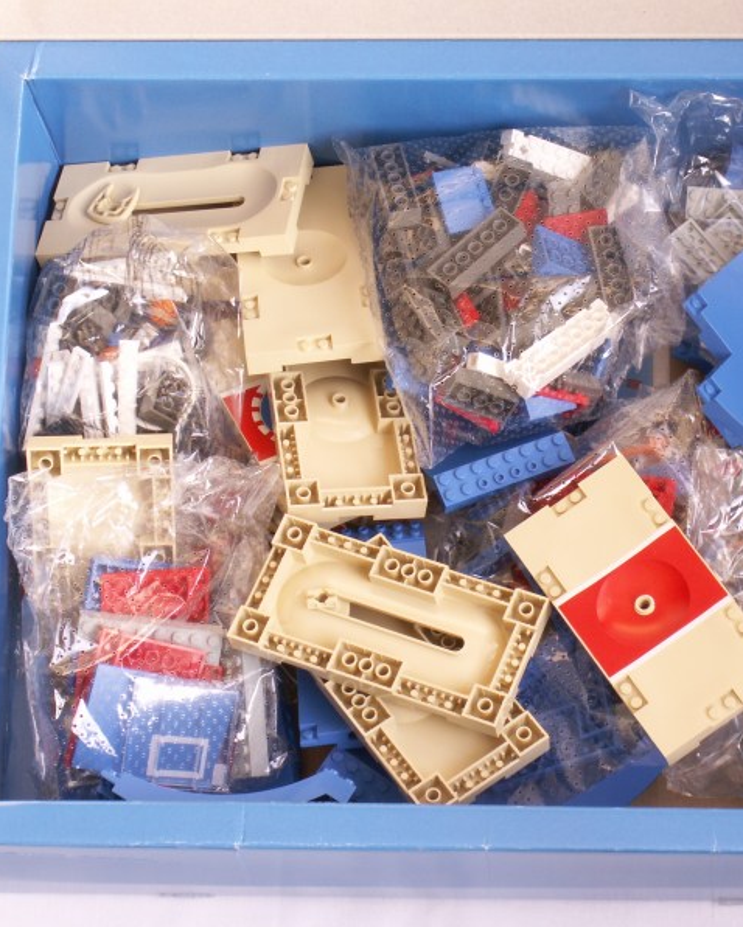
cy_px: 464
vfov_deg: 22.5
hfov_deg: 18.0
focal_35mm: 85
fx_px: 2335
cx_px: 507
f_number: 8
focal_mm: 10.8
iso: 50
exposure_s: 1/6
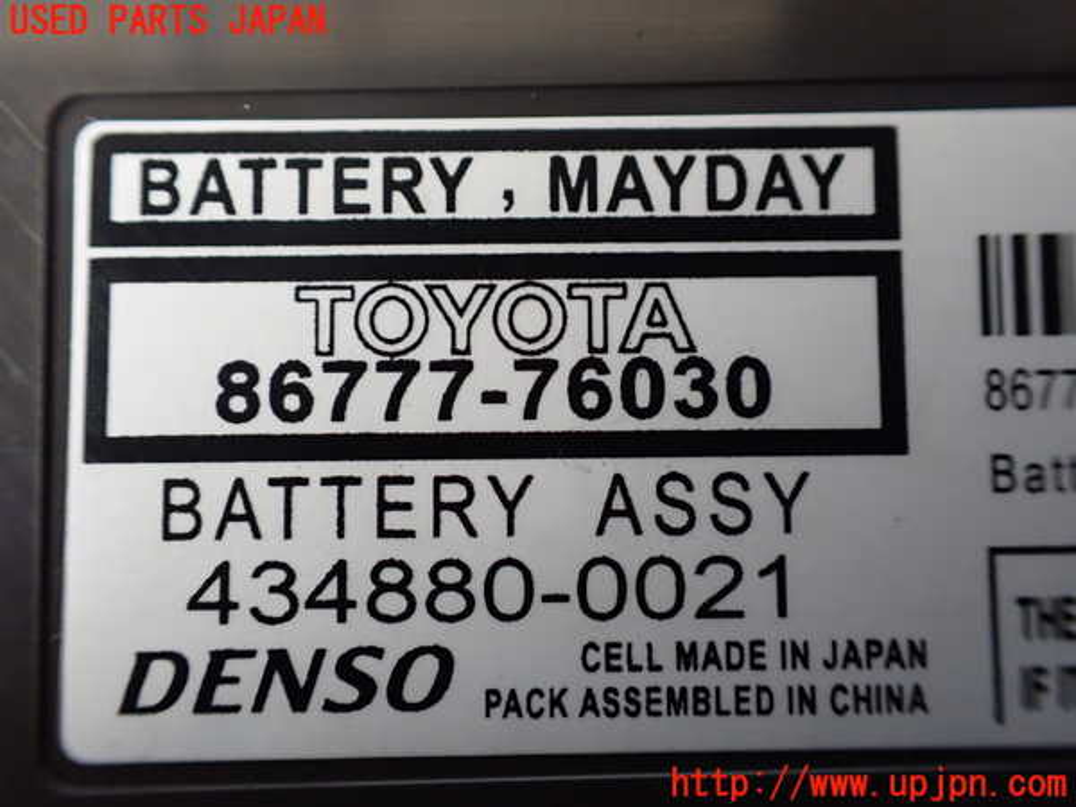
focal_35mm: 30
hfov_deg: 60.0
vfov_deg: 46.8
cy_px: 404
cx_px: 538
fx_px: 933
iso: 640
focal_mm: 5.4
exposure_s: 1/125
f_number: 2.3
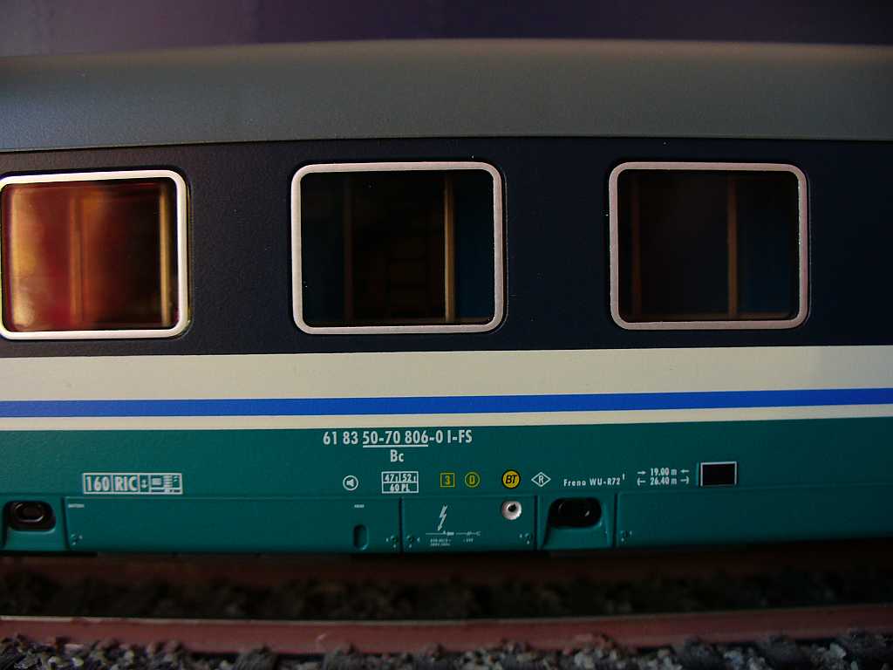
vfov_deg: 38.7
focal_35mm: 37
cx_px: 446
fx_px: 955
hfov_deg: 50.1
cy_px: 335
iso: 100
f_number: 2.8
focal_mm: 6.1
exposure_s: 1/60
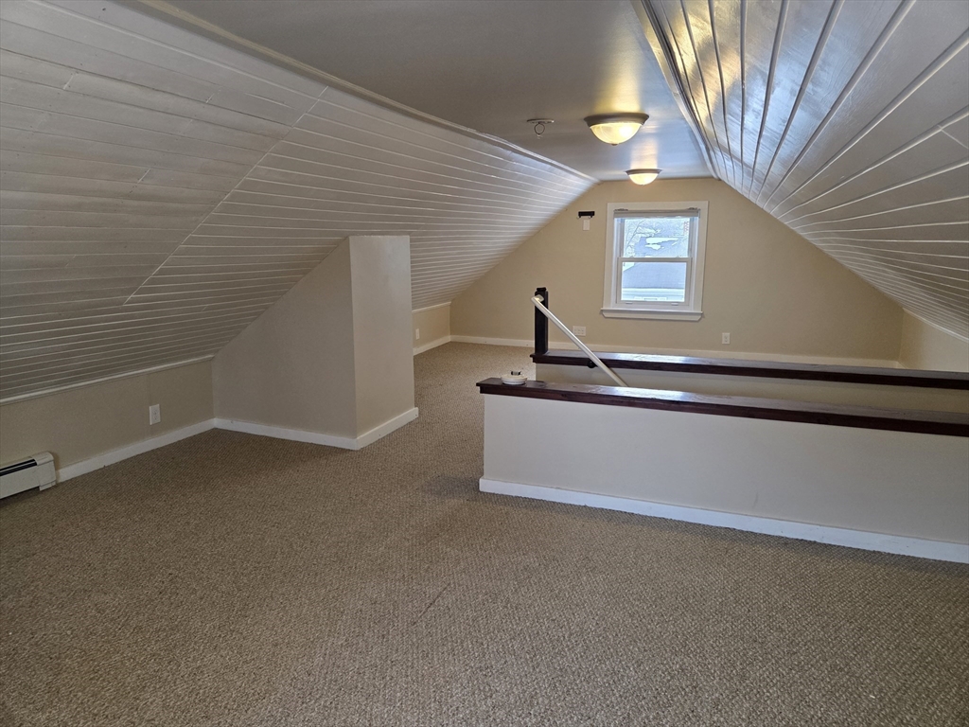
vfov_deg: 58.9
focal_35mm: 23
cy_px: 364
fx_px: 644
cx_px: 484
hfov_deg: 73.9
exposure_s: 1/120
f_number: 1.8
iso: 320
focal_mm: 5.4
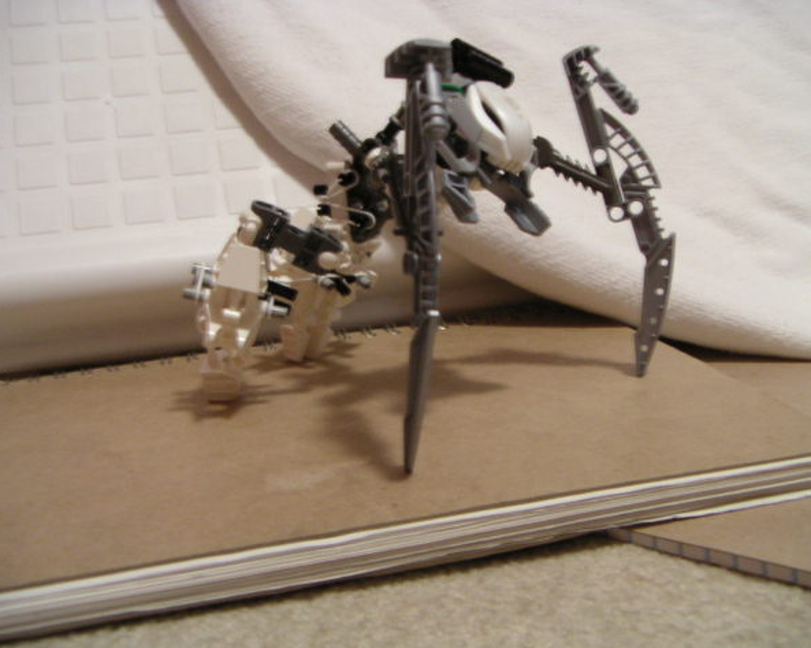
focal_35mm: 39
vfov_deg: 38.2
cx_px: 398
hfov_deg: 46.9
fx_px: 936
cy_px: 325
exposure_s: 1/2
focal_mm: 4.8
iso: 100
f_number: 2.8
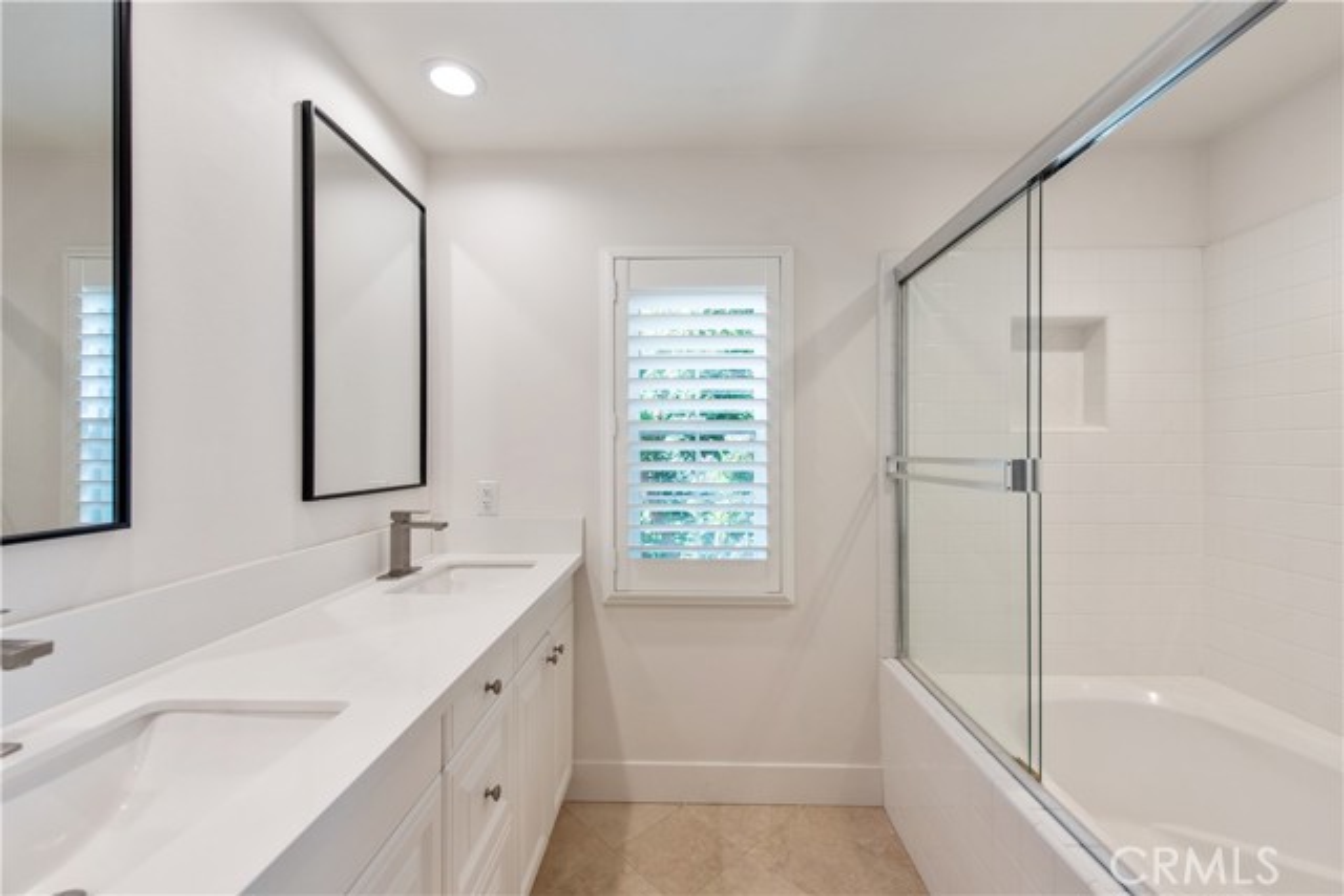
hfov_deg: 100.4
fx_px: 560
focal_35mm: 15
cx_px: 672
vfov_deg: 77.4
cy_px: 448
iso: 400
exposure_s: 1/125
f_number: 5.6
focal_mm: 15
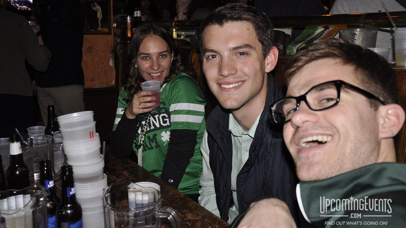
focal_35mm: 40
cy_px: 106
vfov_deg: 30.0
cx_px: 204
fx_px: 425
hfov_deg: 51.0
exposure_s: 1/60
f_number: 4
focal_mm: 25
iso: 400
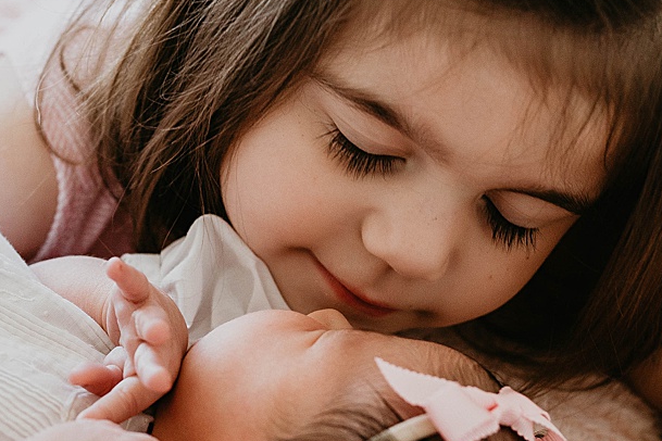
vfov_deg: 14.9
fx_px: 1692
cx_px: 217
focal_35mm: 92
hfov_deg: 22.0
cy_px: 198
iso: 400
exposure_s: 1/100
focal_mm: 35
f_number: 3.2
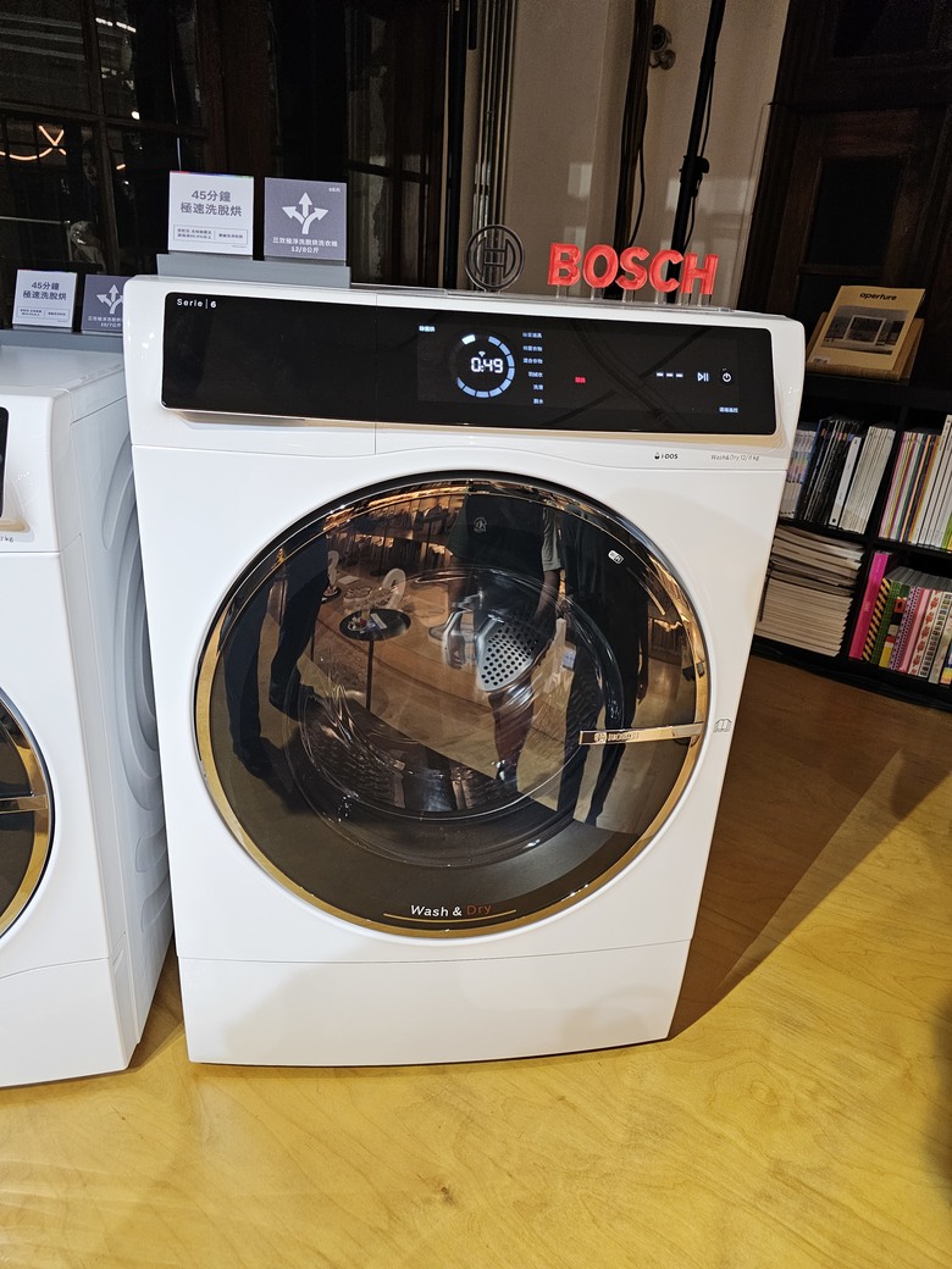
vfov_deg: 73.9
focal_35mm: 23
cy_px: 634
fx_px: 843
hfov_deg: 58.9
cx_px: 476
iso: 320
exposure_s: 1/120
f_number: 1.7
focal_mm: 6.3
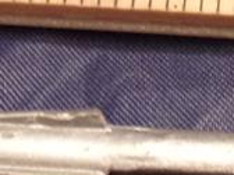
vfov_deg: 8.9
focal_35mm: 165
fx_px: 1115
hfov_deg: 11.9
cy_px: -11
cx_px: 201
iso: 400
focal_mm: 4.9
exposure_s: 1/34
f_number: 3
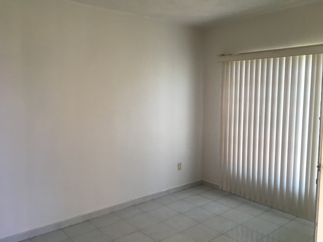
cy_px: 121
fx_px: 271
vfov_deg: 48.2
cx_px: 162
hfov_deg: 61.6
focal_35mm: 29
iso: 32
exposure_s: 1/40
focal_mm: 4.15
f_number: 2.2
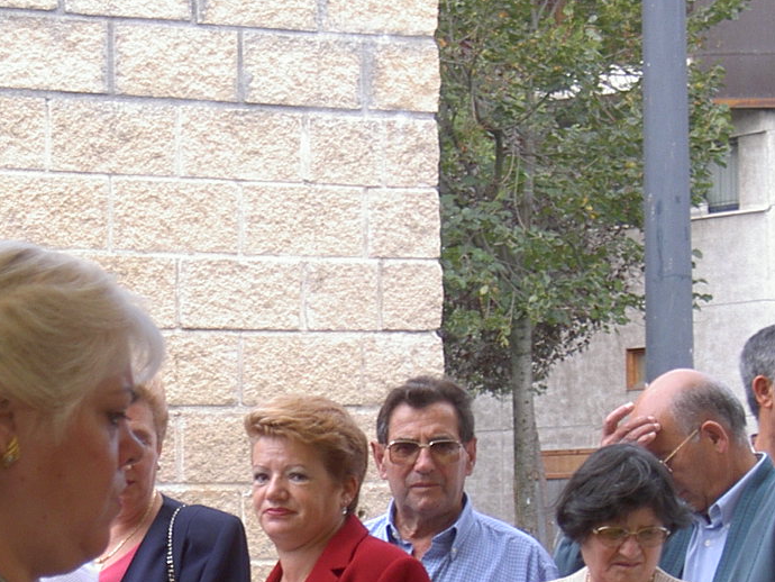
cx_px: 153
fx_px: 3583
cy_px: 543
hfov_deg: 12.3
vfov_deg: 9.2
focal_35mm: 160
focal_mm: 14.2
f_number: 3.7
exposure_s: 1/78.1
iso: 100
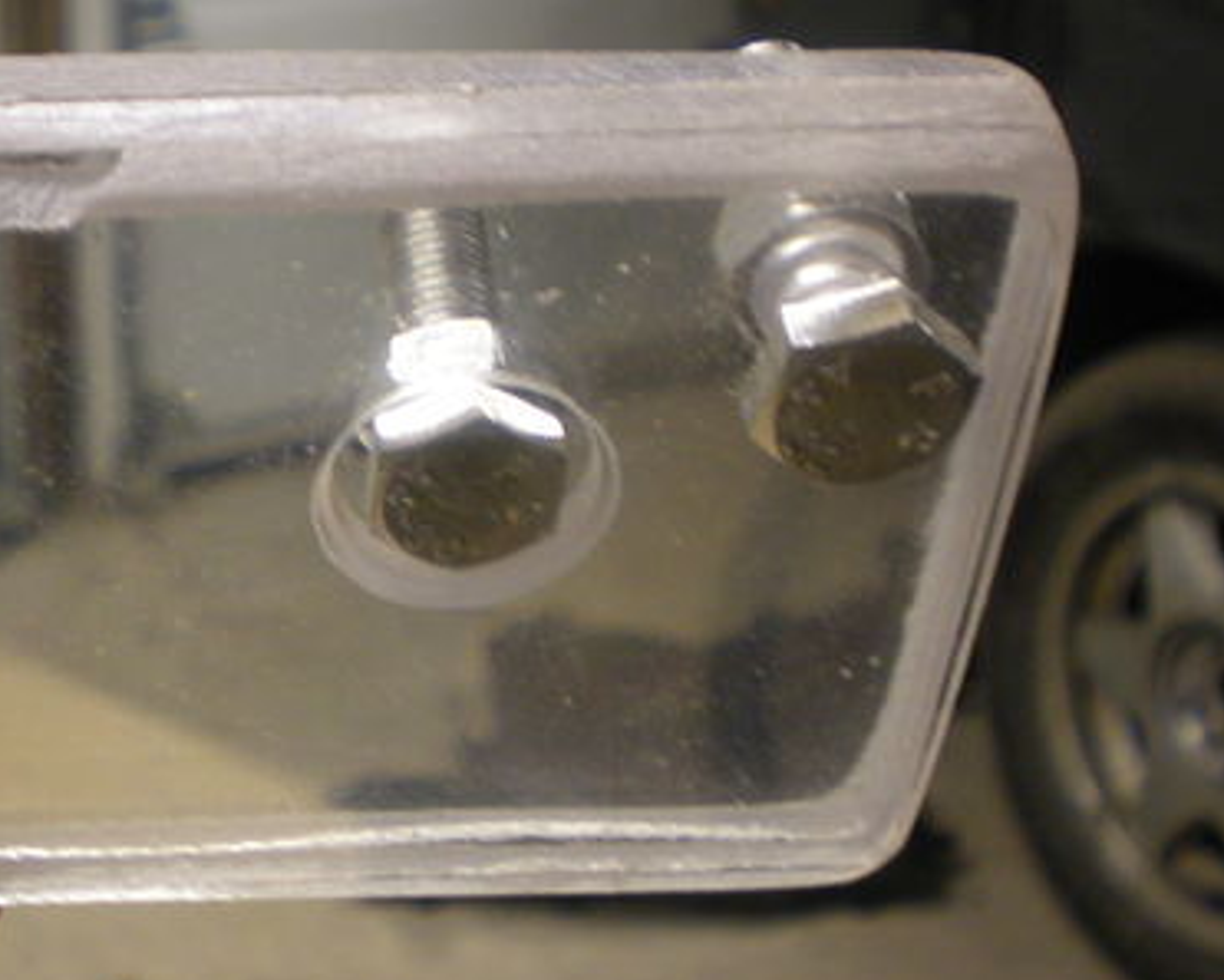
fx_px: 2681
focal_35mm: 74
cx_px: 307
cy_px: 498
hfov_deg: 25.4
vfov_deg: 20.7
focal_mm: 7.4
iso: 200
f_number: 3.5
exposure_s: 1/17.7
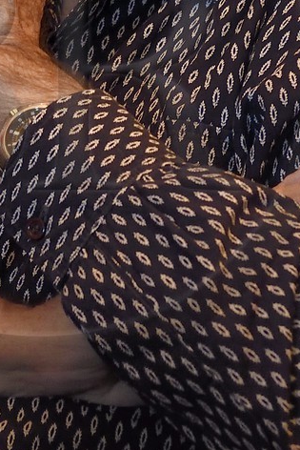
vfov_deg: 9.8
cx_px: 41
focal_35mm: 210
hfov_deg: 6.5
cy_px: 74
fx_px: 2623
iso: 3200
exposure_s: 1/50
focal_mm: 62
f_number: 6.3
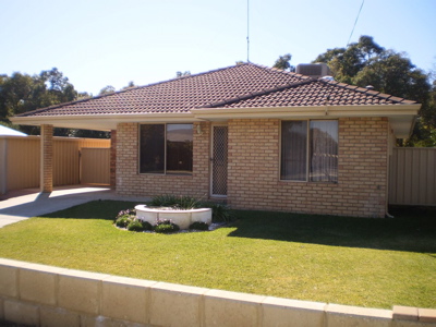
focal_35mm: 36
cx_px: 218
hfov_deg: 51.4
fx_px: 453
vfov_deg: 39.7
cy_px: 164
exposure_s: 1/640
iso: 64
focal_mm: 6.3
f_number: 3.1
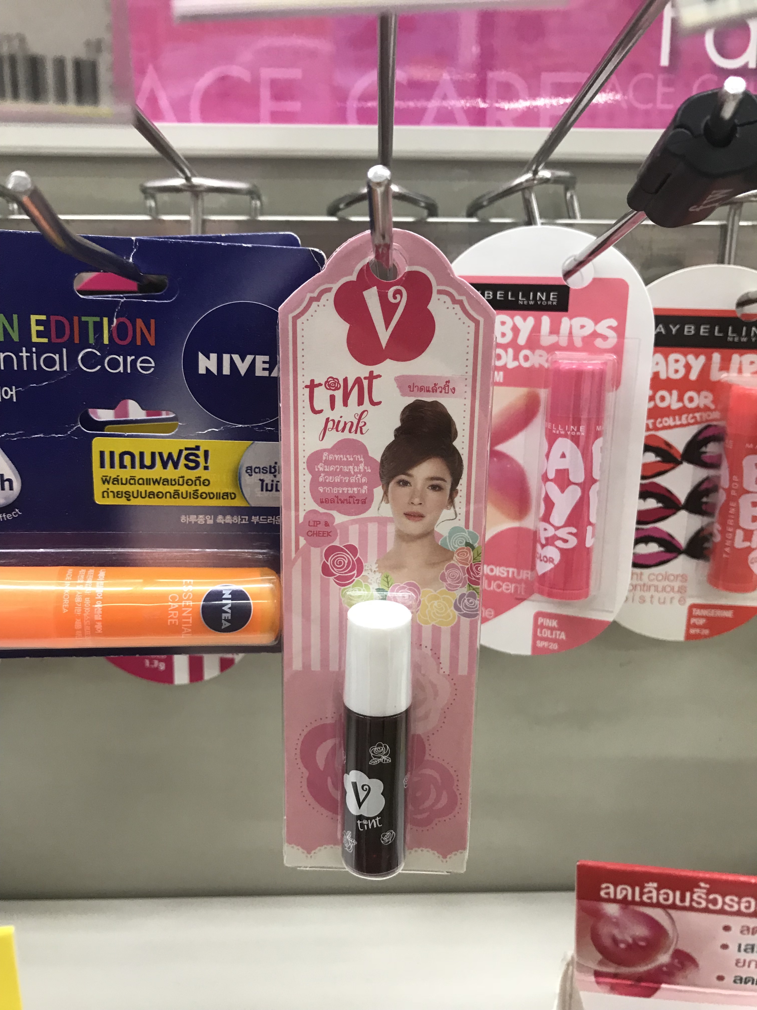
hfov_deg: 49.7
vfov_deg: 63.4
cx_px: 378
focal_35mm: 28
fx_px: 816
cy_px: 505
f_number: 1.8
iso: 32
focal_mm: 3.99
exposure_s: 1/25
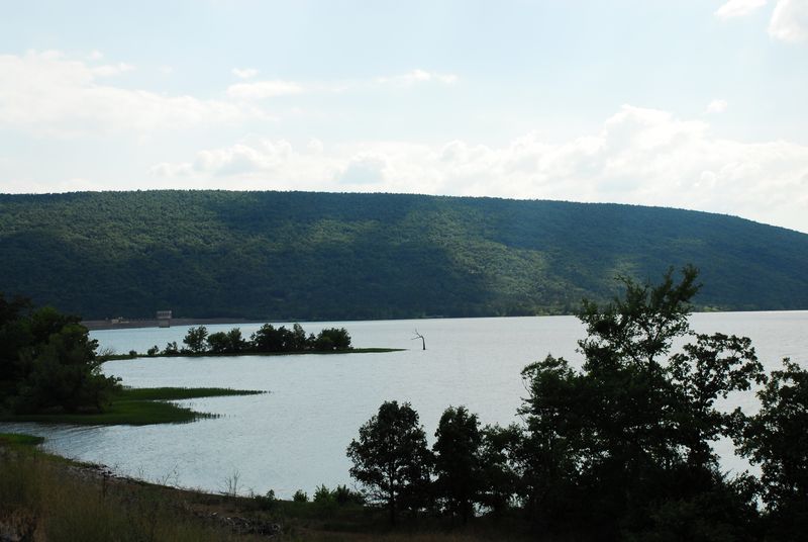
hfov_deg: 30.5
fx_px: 1484
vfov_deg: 20.7
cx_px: 404
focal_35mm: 66
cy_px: 271
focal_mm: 44
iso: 250
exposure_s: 1/320
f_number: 9
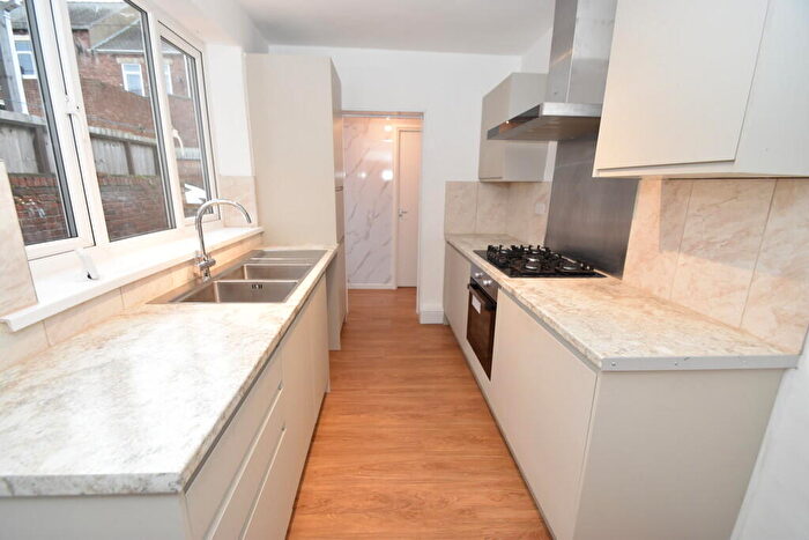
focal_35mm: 15
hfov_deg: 100.4
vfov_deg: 77.4
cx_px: 404
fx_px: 337
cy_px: 270
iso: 800
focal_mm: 10
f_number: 5
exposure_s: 1/100
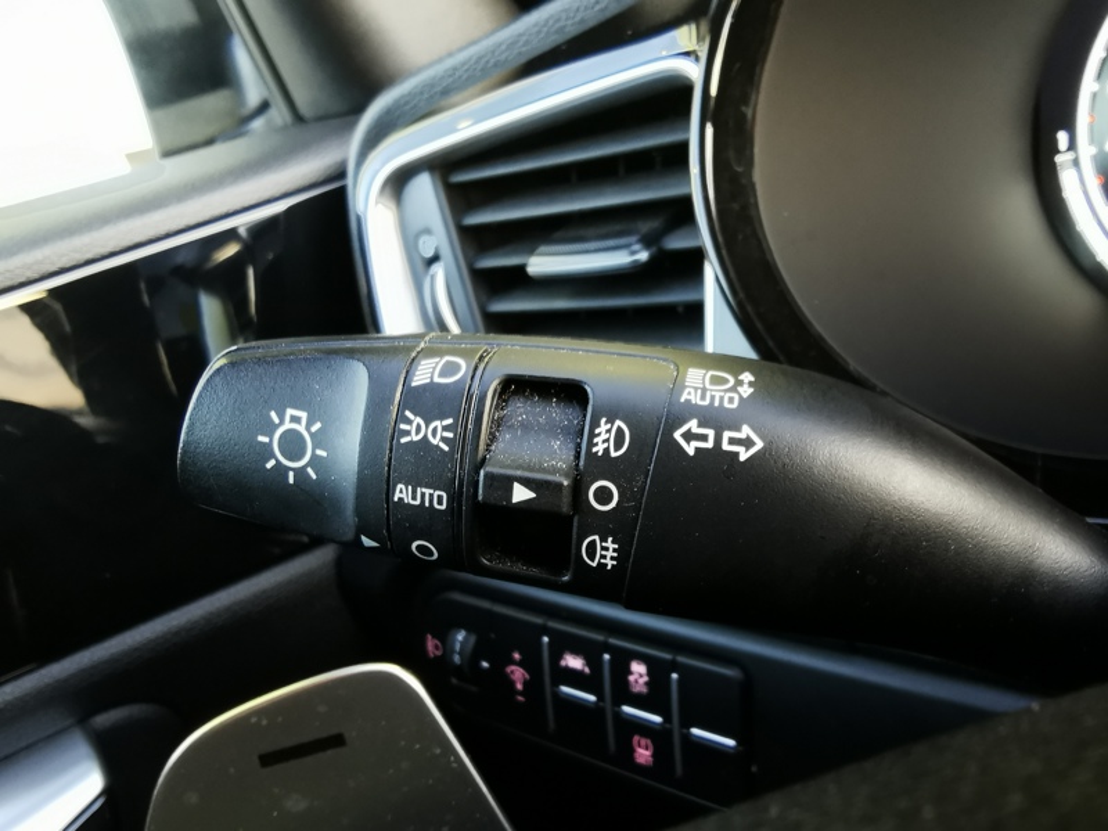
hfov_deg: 67.3
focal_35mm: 26
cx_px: 554
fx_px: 832
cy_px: 416
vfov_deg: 53.1
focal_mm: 2.26
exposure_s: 1/25
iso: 320
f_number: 2.2
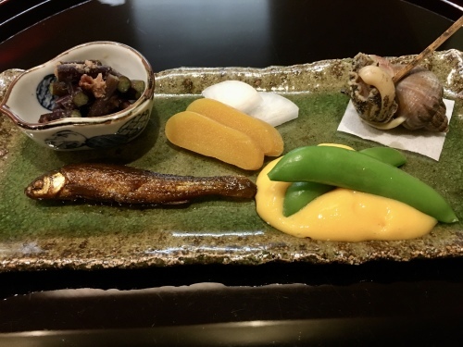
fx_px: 388
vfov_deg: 48.2
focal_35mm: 29
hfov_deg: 61.7
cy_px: 174
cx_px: 232
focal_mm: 4.15
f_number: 2.2
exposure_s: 1/17
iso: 200
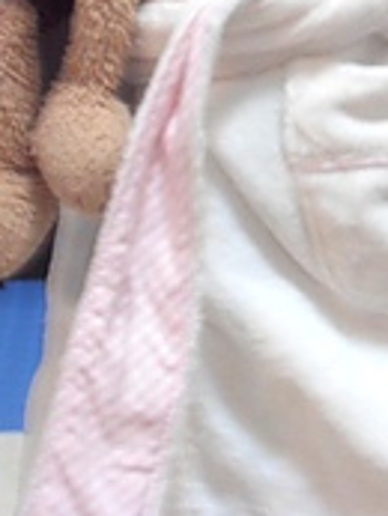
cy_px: -340
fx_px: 2015
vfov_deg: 13.4
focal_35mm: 135
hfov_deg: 11.0
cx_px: 301
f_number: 3.5
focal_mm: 6.6
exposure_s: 1/6
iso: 200
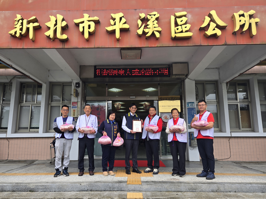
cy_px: 100
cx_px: 133
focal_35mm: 23
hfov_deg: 73.9
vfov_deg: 58.9
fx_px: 177
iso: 25
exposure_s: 1/233
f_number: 1.8
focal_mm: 5.4
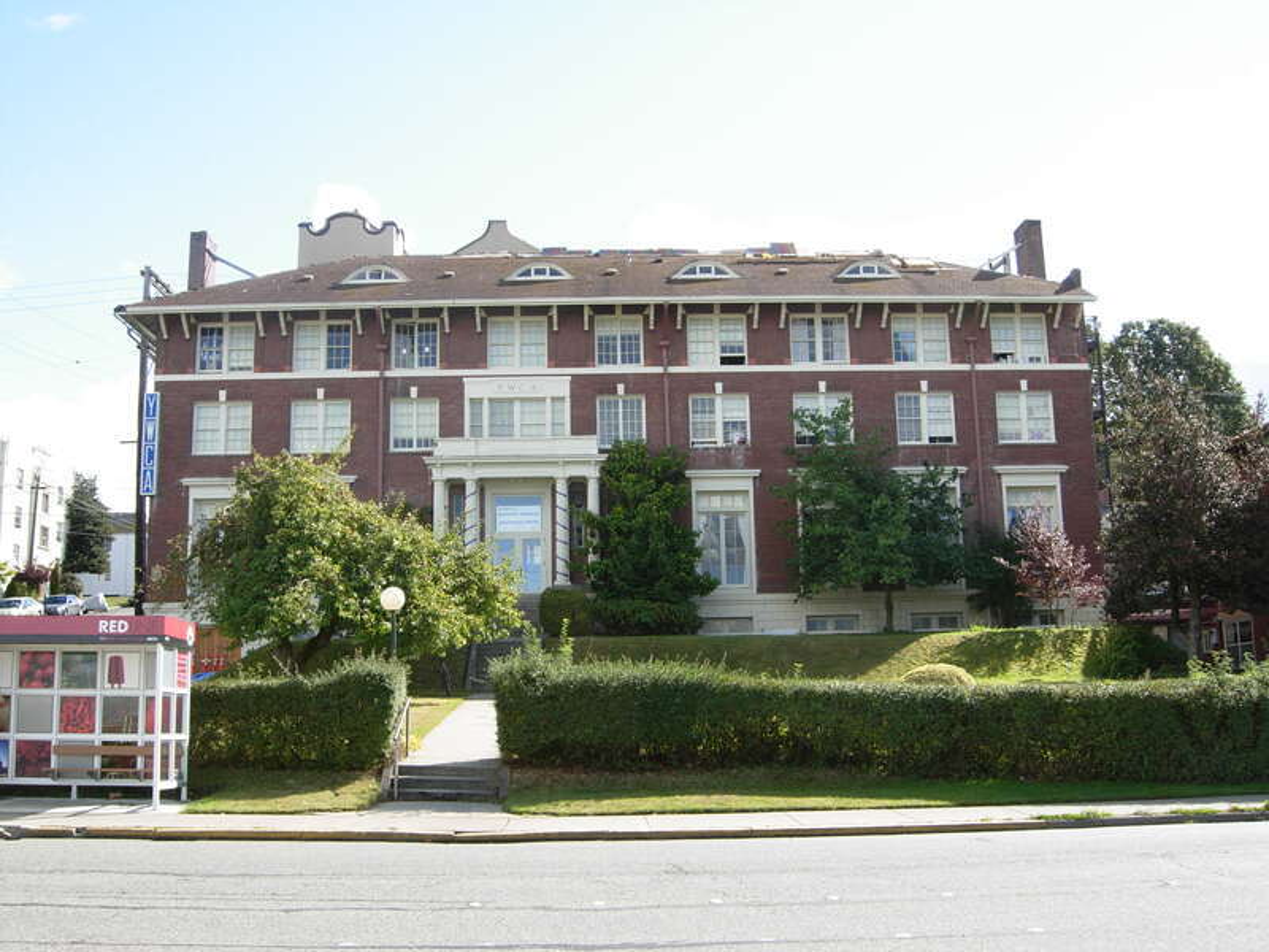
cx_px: 634
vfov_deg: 39.7
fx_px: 1320
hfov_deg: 51.4
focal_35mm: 36
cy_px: 476
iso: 50
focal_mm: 7.5
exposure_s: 1/192
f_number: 4.3
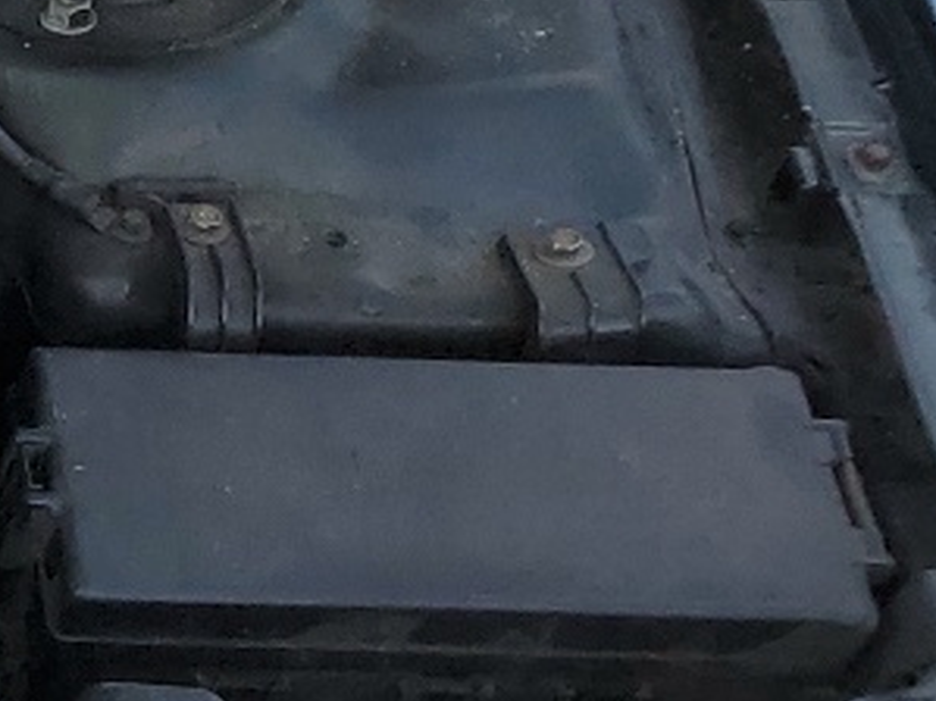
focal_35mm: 139
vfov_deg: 10.4
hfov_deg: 11.6
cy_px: 983
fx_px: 3757
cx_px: -1337
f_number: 1.5
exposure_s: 1/2000
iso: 50
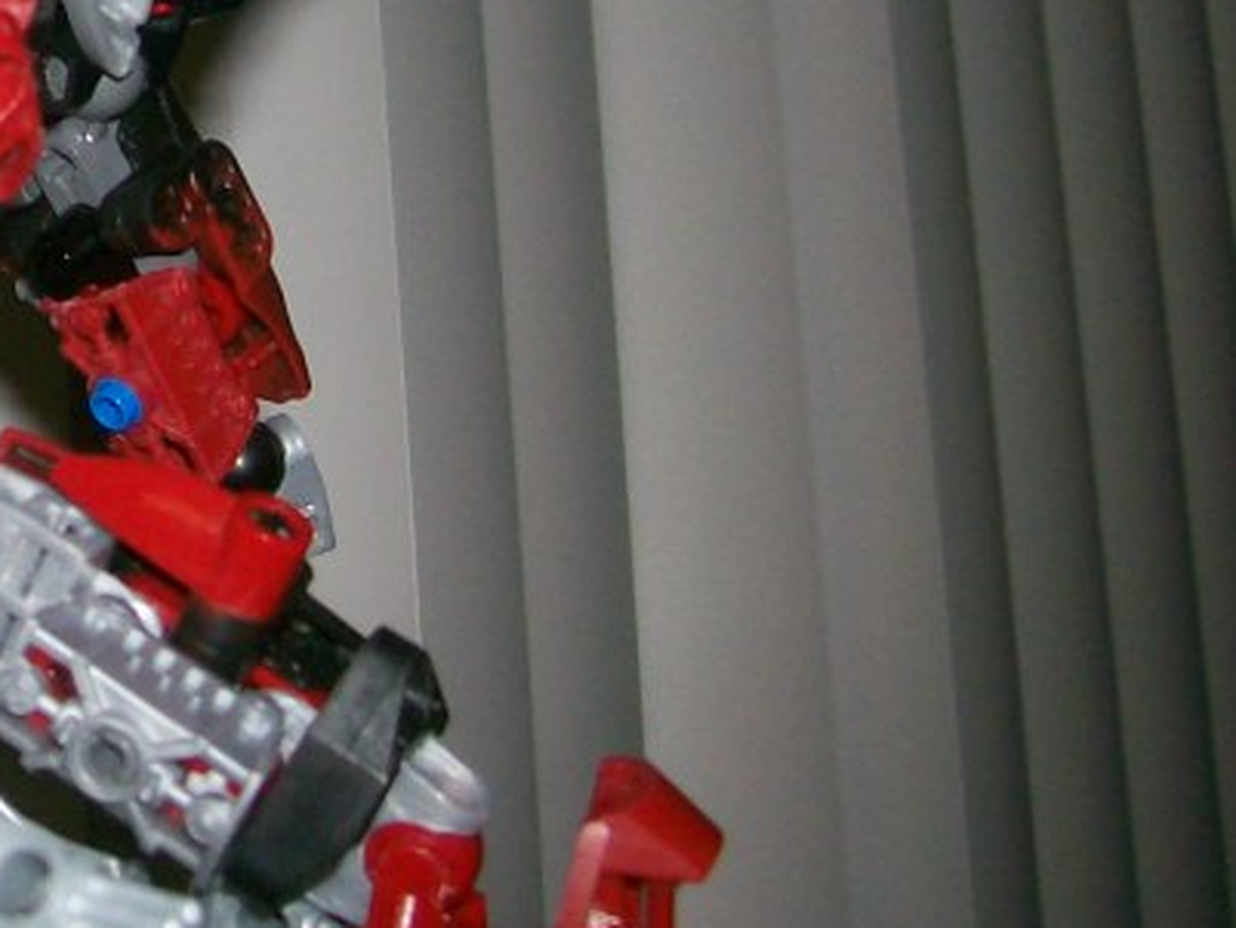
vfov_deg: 15.7
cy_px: -74
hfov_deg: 20.2
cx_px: -176
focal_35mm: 92
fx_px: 3286
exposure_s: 1/64
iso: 80
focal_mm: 6
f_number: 2.7
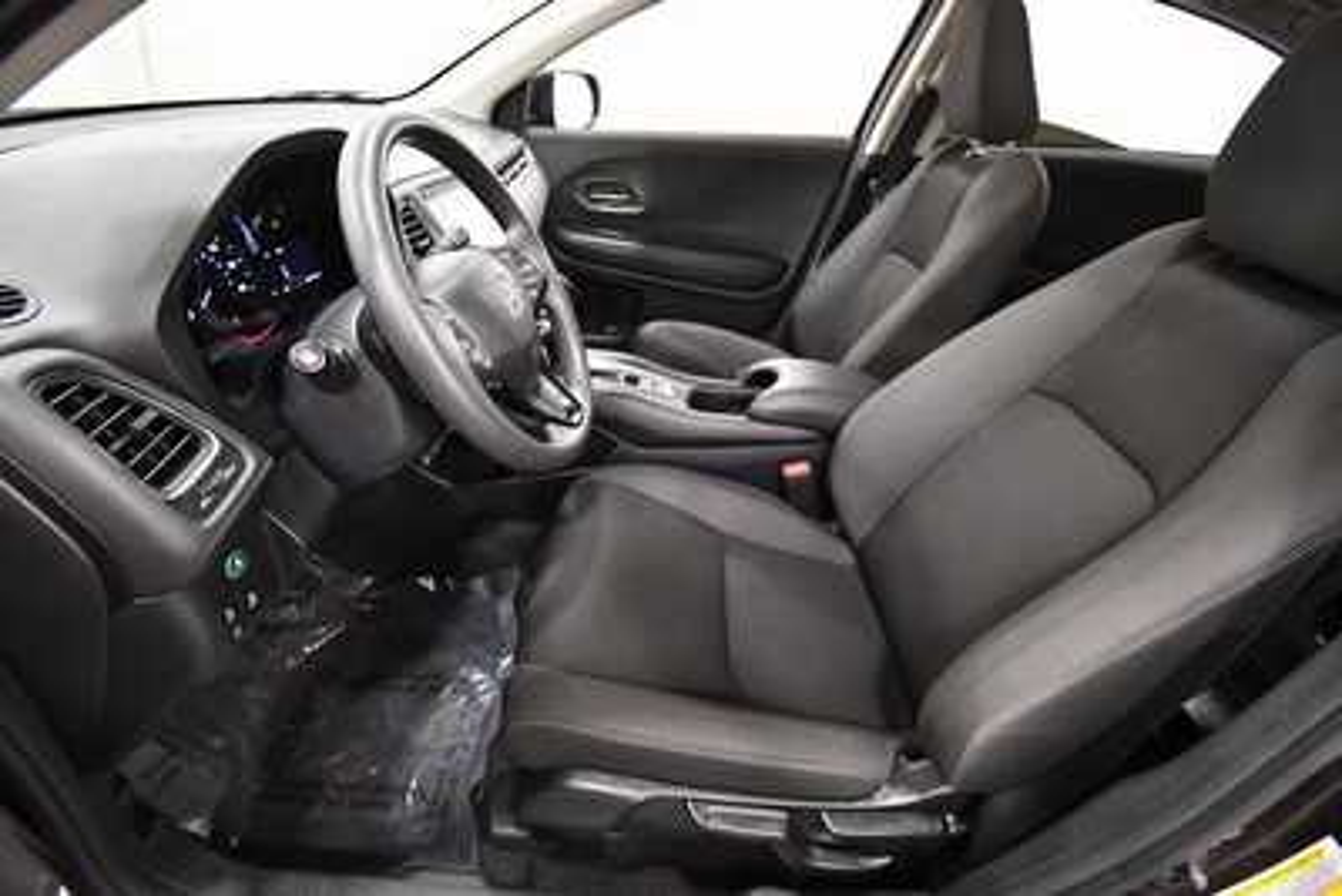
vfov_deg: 77.4
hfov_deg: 100.4
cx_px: 671
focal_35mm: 15
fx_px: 559
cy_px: 448
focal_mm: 10
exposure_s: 1/80
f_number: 4.5
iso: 3200
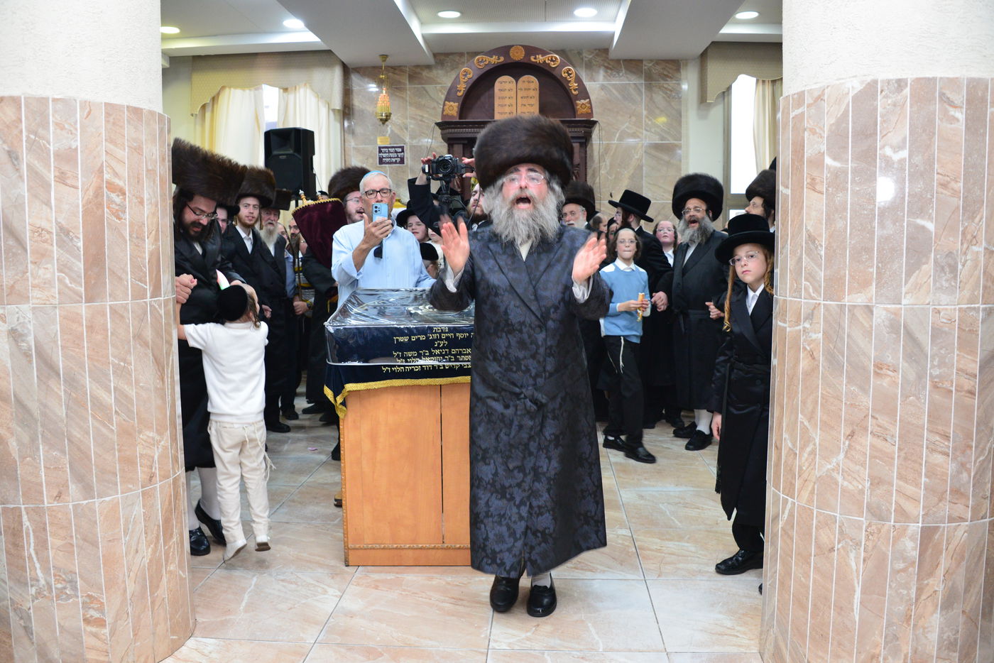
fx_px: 773
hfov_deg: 65.5
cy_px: 332
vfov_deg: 46.4
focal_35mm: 28
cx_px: 497
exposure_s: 1/100
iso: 2500
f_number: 5.6
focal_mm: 28
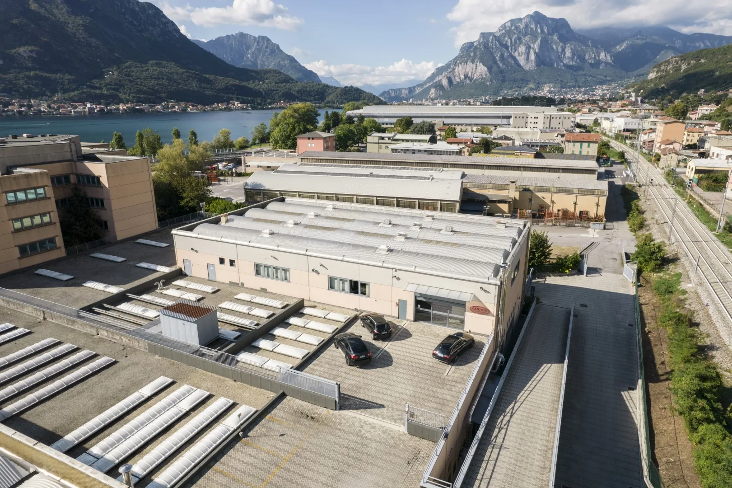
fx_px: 447
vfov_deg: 57.2
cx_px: 366
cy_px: 244
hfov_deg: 78.6
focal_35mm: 22
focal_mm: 8.38
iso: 150
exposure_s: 1/2500
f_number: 2.8
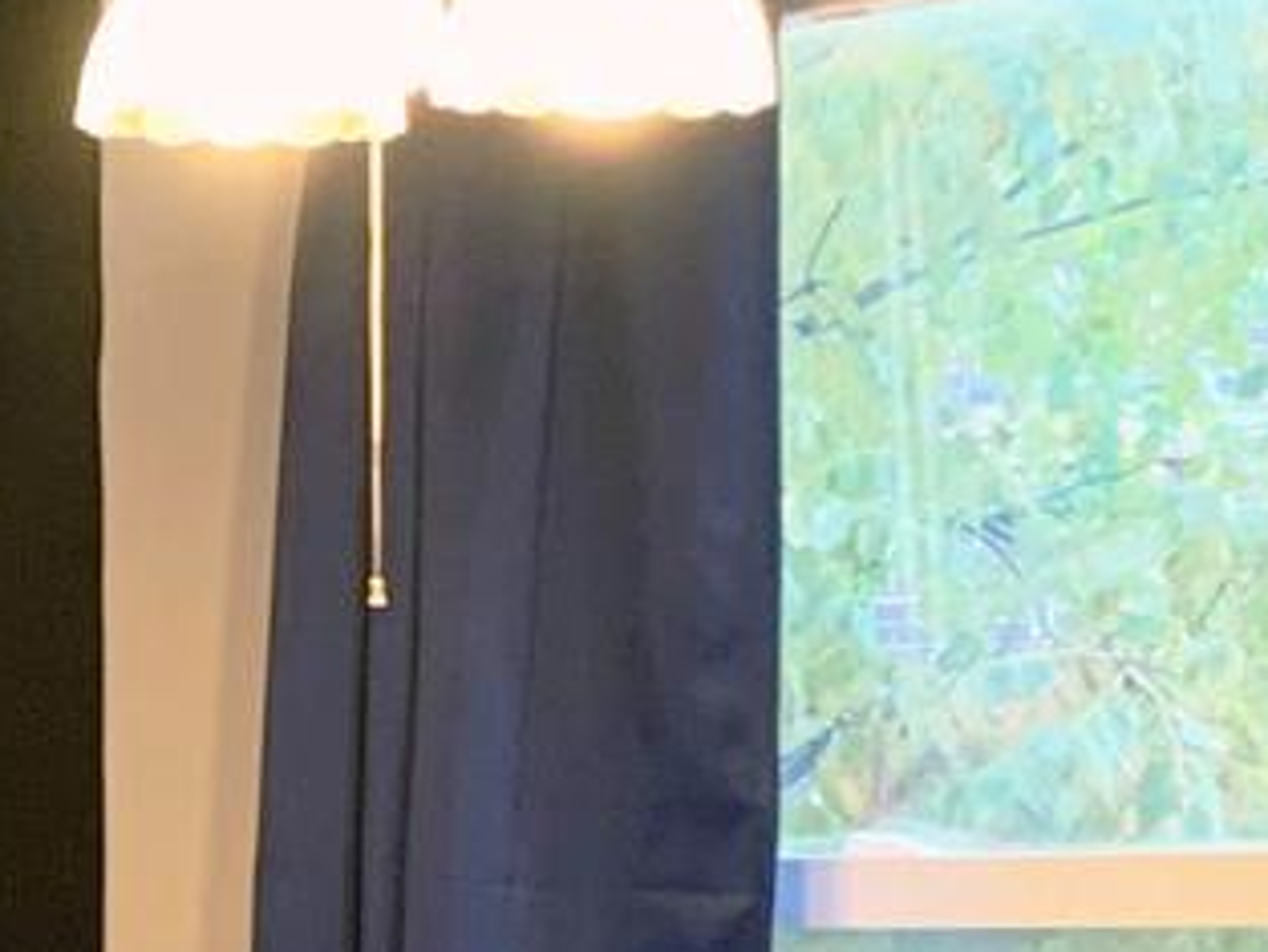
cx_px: -308
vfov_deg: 8.7
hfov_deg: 11.4
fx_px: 6230
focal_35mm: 170
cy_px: 875
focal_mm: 4.25
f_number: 1.8
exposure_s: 1/60
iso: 160
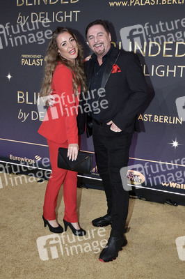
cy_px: 140
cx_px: 92
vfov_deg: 54.5
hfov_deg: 37.8
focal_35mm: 35
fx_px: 270
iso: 1250
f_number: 6.3
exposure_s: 1/250
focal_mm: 35
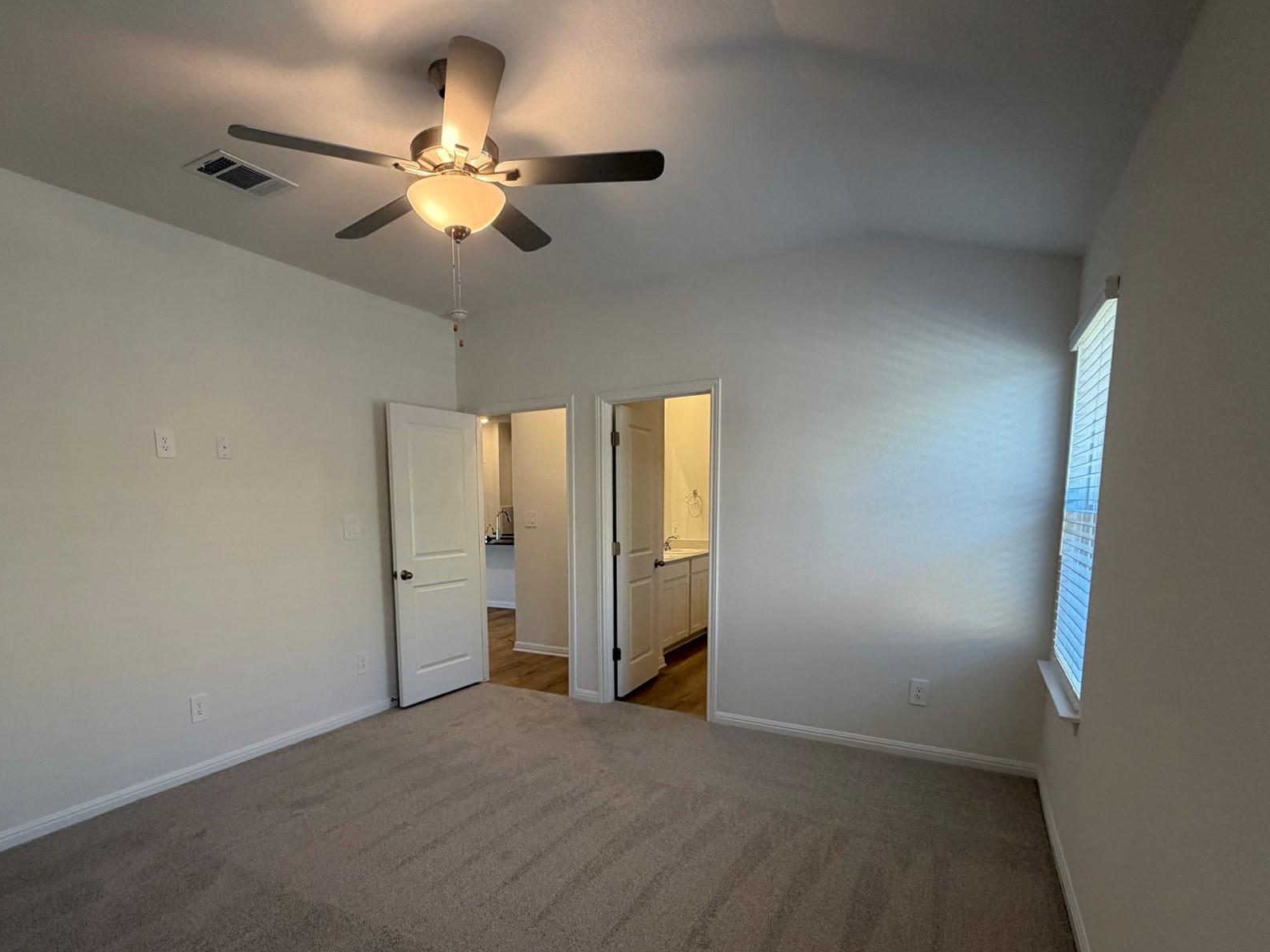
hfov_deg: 87.3
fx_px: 660
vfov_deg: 70.6
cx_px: 556
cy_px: 588
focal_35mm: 18
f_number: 2.2
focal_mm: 2.22
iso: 200
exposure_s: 1/120
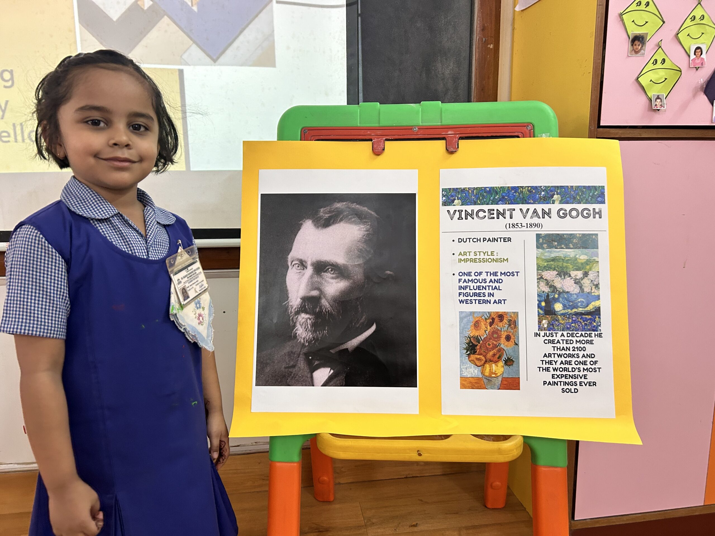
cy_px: 268
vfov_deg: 53.1
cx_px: 358
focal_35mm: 26
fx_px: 537
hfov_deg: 67.3
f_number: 1.5
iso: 200
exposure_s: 1/50
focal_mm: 5.7
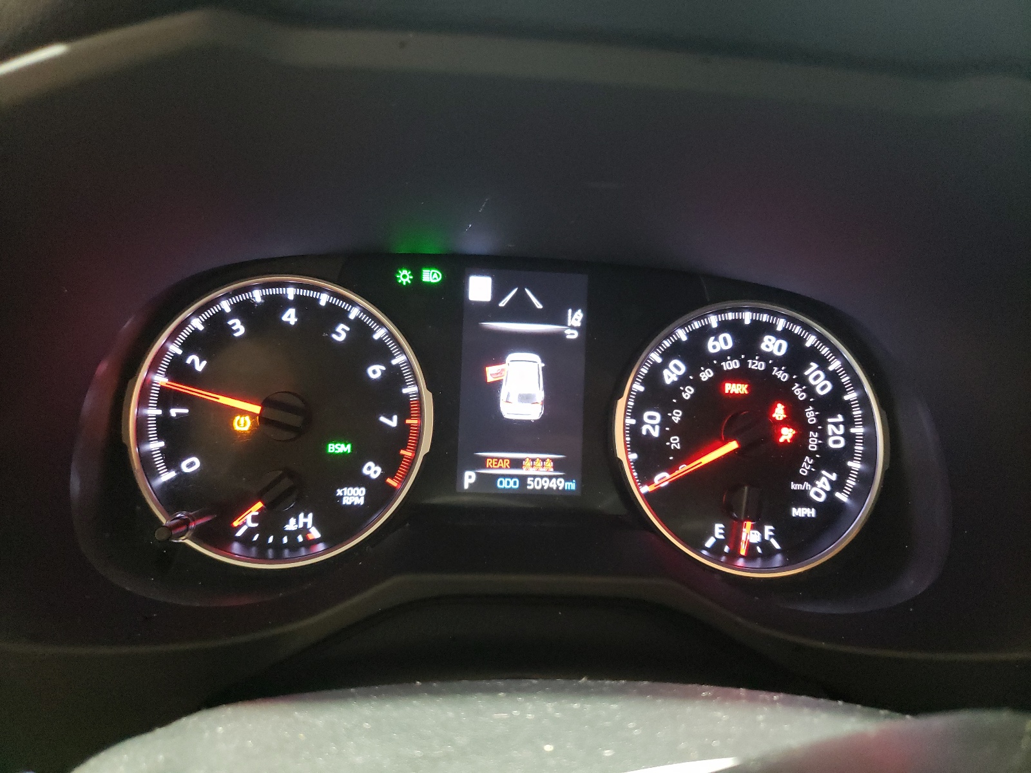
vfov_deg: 53.1
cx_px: 516
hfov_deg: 67.3
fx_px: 774
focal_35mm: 26
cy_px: 386
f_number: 1.5
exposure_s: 1/24
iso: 475
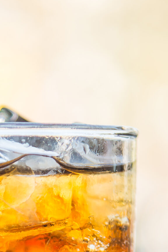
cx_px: 0
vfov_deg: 5.7
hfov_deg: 3.9
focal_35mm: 357
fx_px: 2496
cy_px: 364
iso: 200
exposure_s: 1/400
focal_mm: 120
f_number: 4
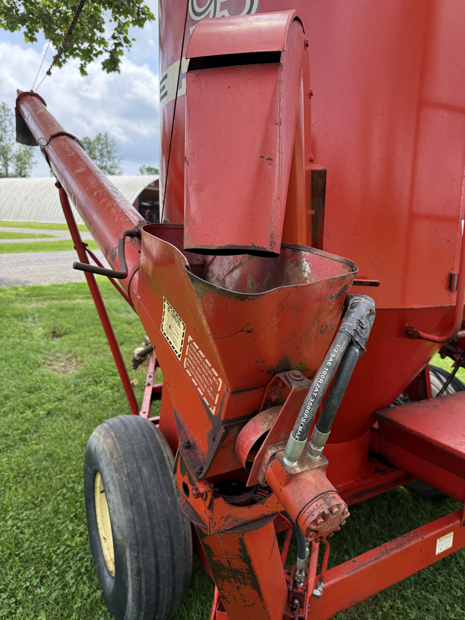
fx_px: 430
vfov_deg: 71.6
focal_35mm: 24
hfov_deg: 56.8
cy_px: 310
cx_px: 232
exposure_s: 1/1271
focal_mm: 6.76
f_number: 1.78
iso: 100
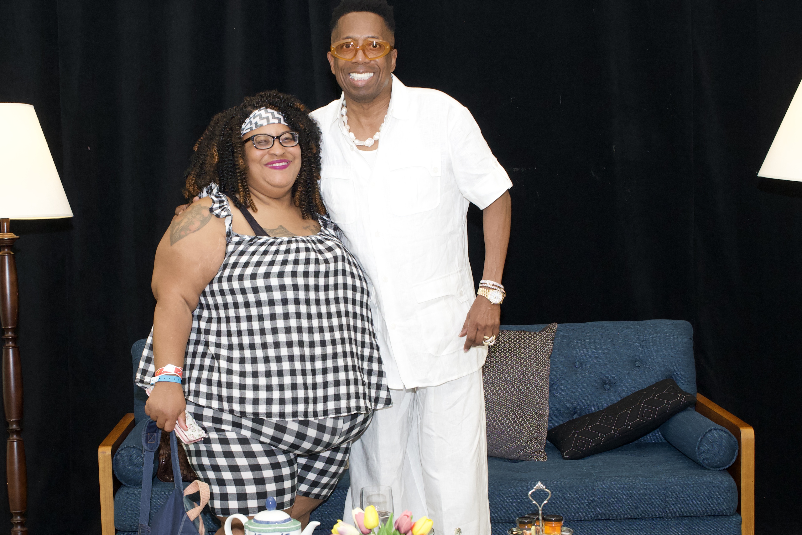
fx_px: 1404
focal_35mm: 63
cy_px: 314
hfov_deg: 31.8
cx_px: 328
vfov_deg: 21.6
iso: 2000
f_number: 4.5
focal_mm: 35
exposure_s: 1/250
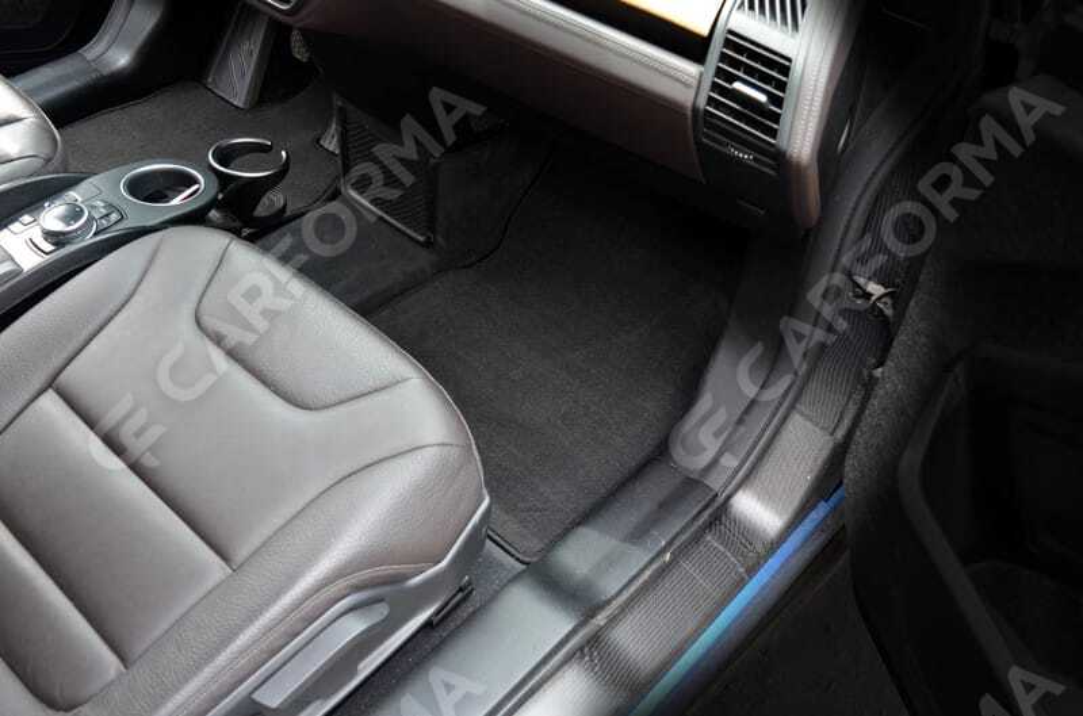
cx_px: 542
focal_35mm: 34
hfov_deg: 55.2
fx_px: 1035
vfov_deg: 38.2
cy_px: 358
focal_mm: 23
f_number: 5
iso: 400
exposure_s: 1/100
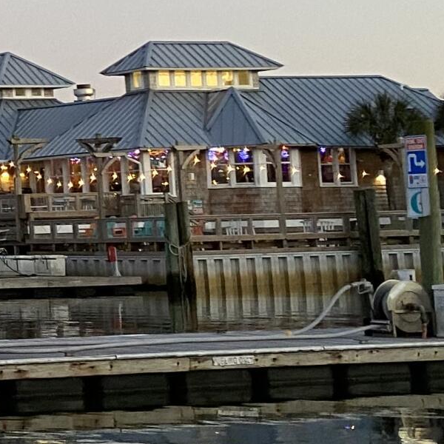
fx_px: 1669
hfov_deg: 12.3
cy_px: 85
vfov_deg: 15.1
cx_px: -588
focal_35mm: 115
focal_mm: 4.25
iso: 160
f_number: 1.8
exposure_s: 1/60
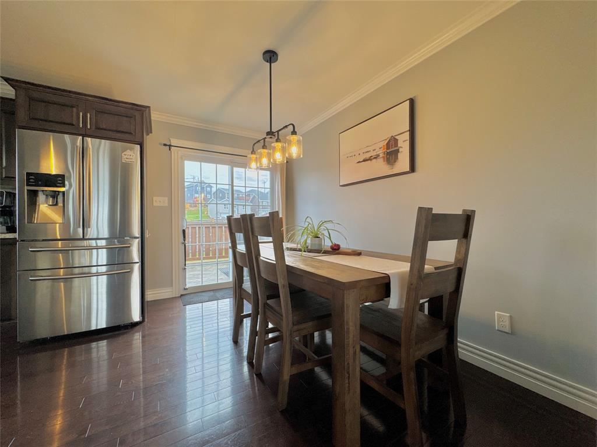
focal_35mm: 14
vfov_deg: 85.7
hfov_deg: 102.1
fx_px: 241
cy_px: 224
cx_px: 298
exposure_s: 1/120
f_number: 2.2
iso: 64
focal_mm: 2.22
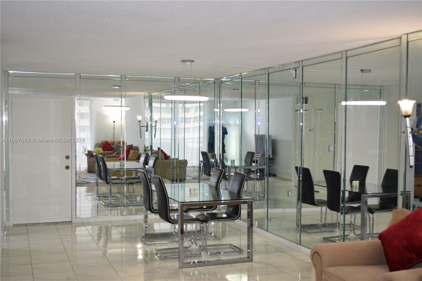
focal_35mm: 45
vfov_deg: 29.9
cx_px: 211
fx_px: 527
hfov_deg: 43.6
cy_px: 140
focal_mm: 30
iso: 800
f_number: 5.6
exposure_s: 1/125
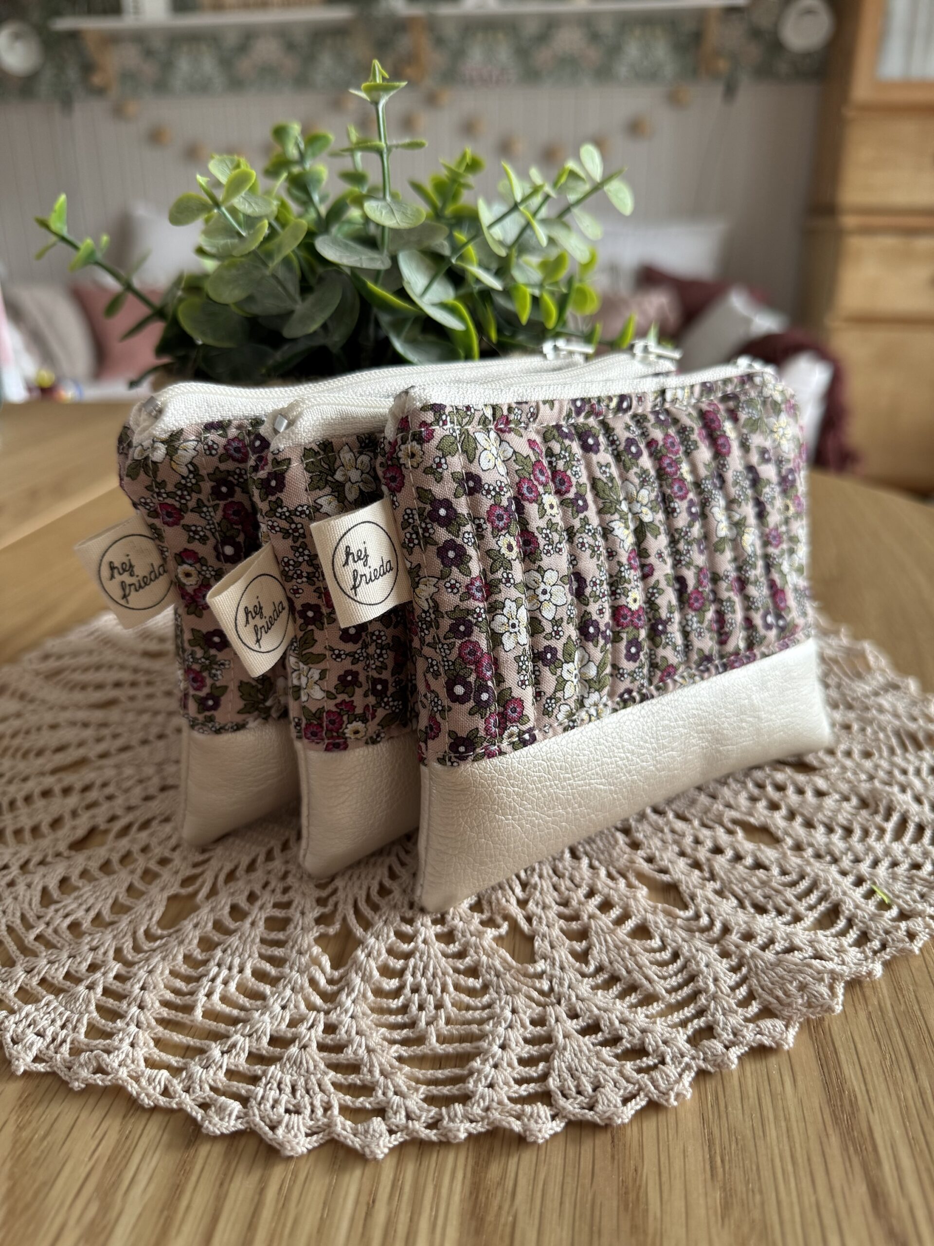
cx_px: 467
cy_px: 623
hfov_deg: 56.8
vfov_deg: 71.6
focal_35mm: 24
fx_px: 863
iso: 160
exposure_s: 1/121
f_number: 1.78
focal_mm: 6.76
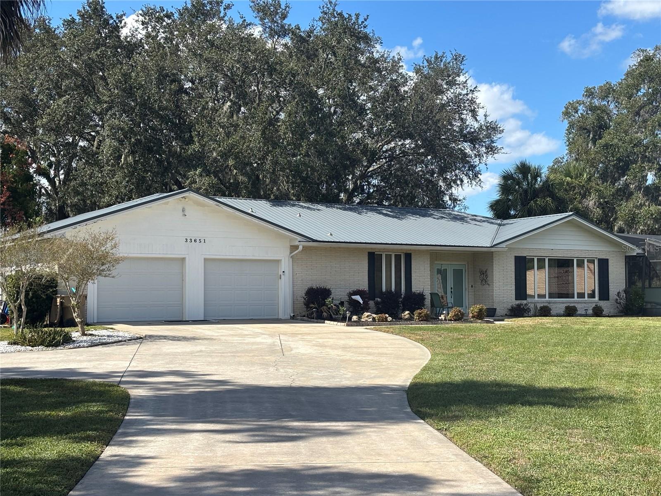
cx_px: 330
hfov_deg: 36.8
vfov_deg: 28.0
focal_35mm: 52
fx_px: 993
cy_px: 248
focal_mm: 5.96
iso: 40
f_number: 1.6
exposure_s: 1/2451
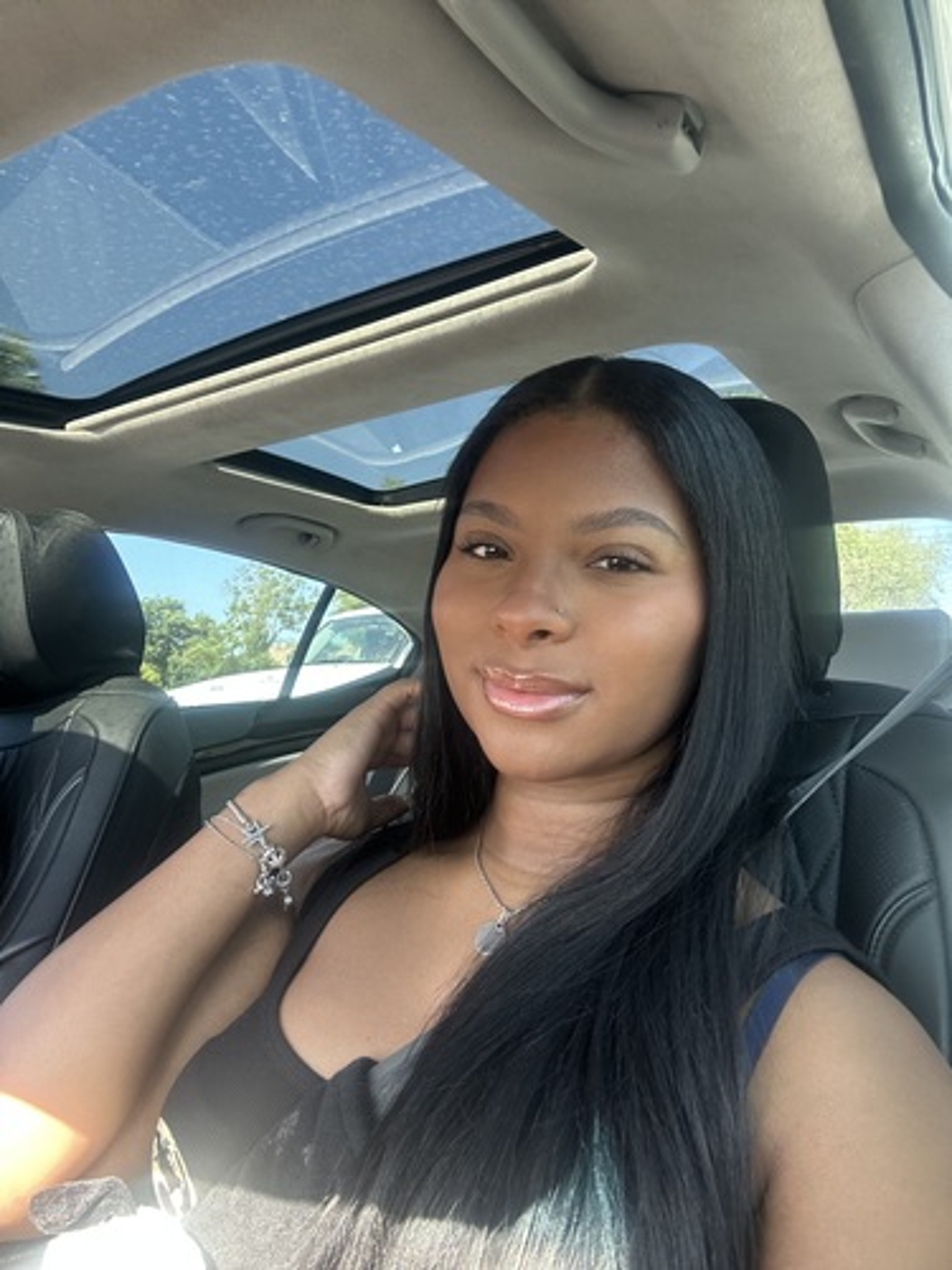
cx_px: 476
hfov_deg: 58.9
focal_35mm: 23
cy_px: 635
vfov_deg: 73.9
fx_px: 843
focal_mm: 2.69
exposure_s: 1/108
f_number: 1.9
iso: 80
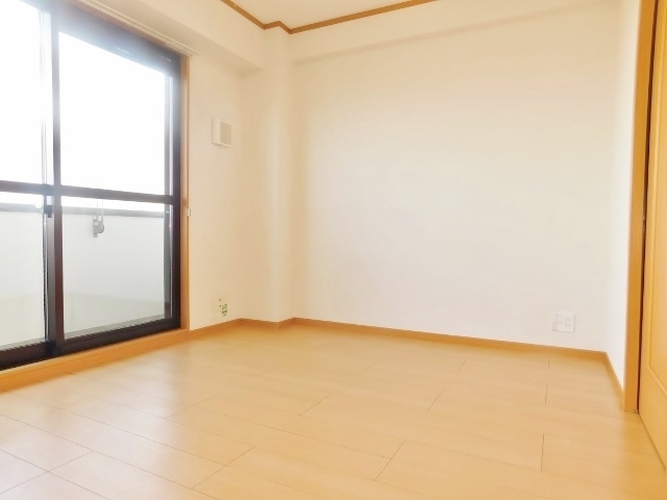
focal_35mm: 23
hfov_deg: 73.9
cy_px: 250
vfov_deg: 58.9
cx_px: 334
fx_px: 443
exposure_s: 1/60
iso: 125
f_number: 3
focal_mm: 4
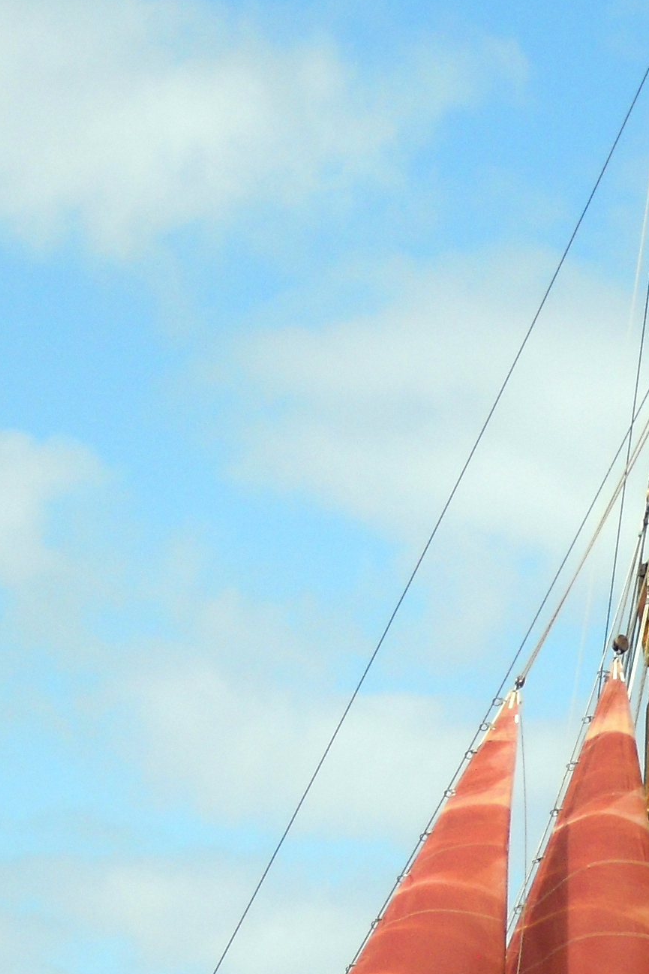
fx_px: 5463
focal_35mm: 202
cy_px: 1111
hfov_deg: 6.8
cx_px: 690
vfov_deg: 10.1
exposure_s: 1/250
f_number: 8
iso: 100
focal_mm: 11.2
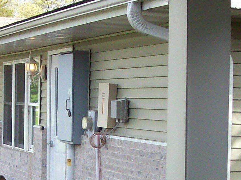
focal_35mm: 117
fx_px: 815
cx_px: 92
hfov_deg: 16.8
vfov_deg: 12.6
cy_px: 148
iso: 80
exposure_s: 1/575
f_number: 2.7
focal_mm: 6
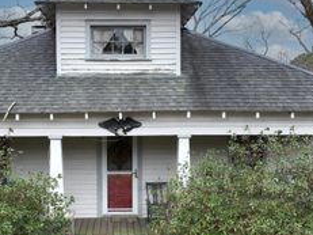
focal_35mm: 52
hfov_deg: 36.6
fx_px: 470
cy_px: 162
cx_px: 119
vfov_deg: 27.8
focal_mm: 12.29
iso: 100
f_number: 3.2
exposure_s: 1/200
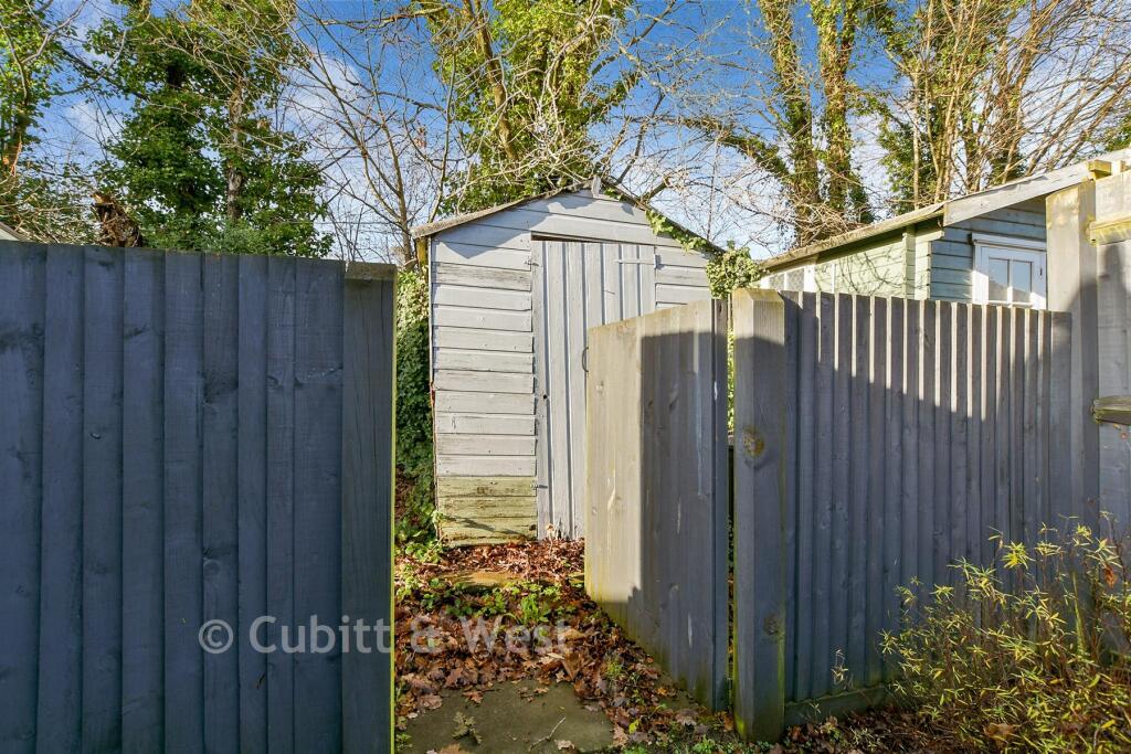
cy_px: 377
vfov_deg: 77.3
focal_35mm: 15
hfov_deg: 100.4
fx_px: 471
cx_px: 566
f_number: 8
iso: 160
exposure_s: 1/100
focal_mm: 10
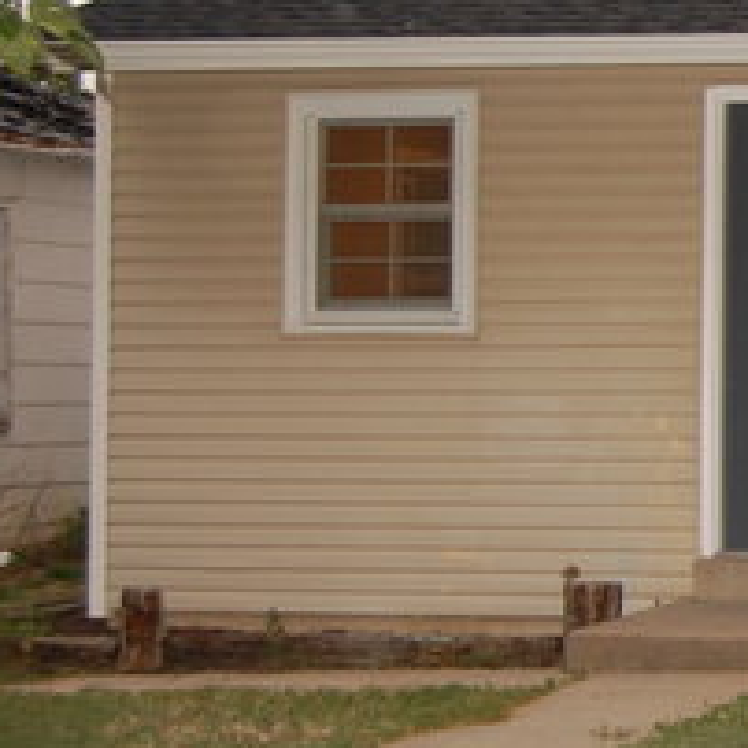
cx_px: 1448
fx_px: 2469
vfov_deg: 17.2
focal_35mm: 101
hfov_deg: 14.6
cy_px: 348
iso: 400
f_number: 5
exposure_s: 1/60
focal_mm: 20
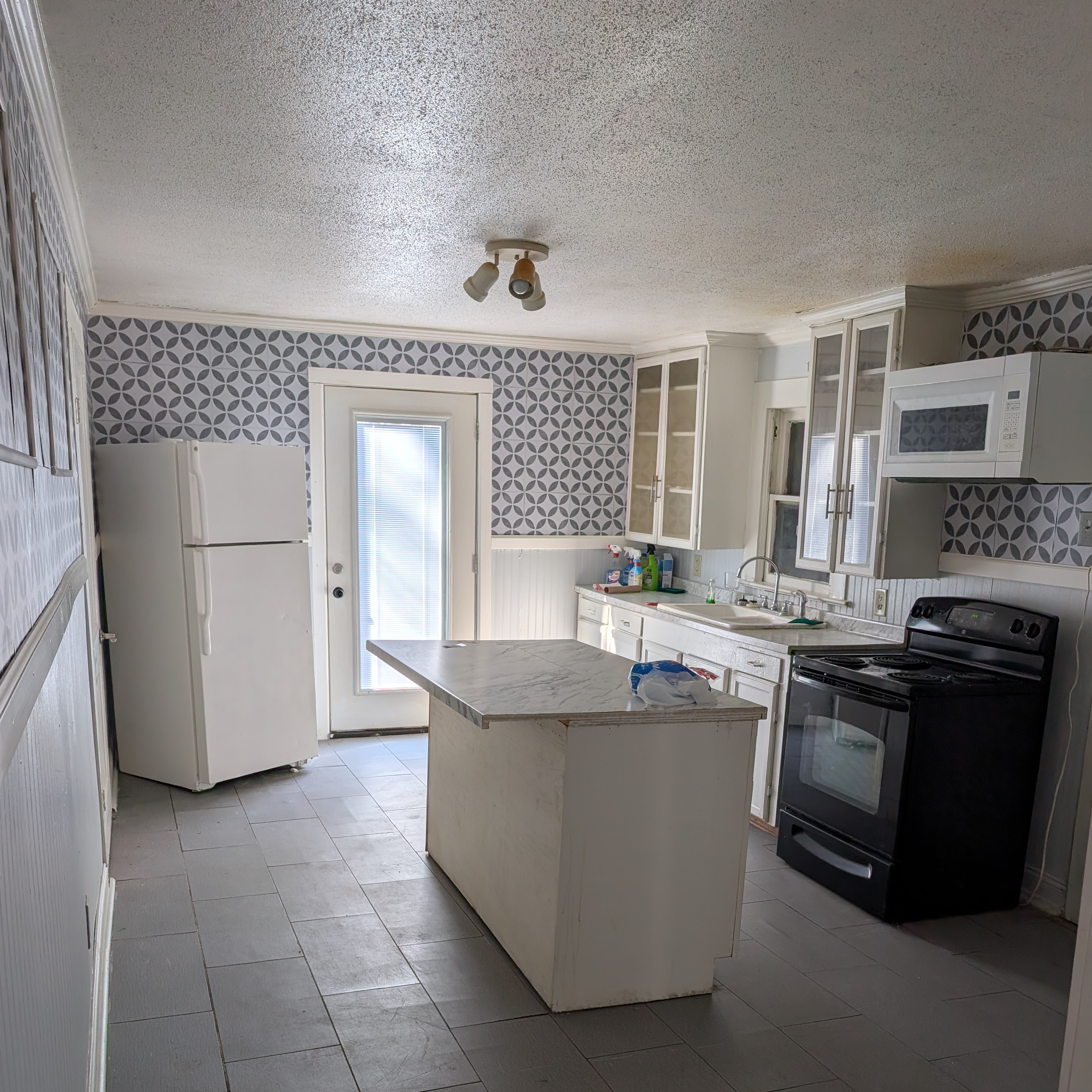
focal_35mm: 29
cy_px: 727
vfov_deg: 54.5
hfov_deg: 55.6
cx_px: 544
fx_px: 1035
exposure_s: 1/101
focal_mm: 6.9
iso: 33
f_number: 1.68
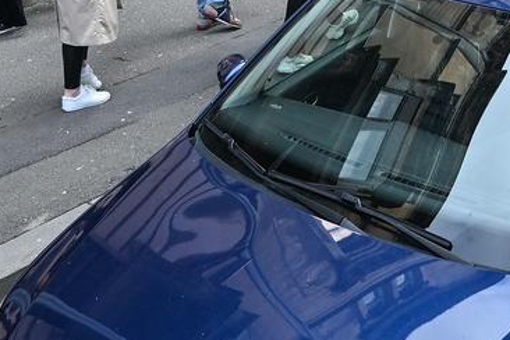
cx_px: 284
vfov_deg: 16.0
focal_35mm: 70
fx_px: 992
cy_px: -300
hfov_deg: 28.8
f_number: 4
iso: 320
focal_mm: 16
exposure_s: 1/640
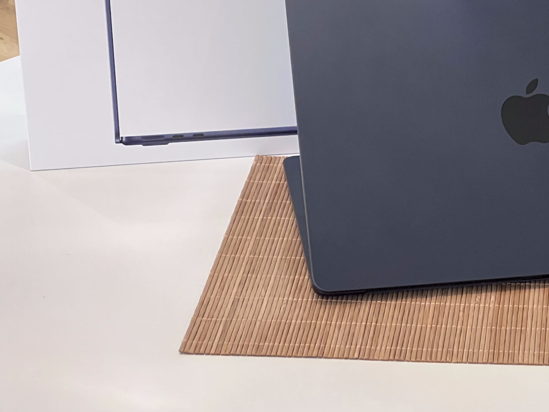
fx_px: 2173
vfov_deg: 10.8
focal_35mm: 137
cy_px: 117
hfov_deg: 14.3
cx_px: 468
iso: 800
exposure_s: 1/55
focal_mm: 9
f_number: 2.8
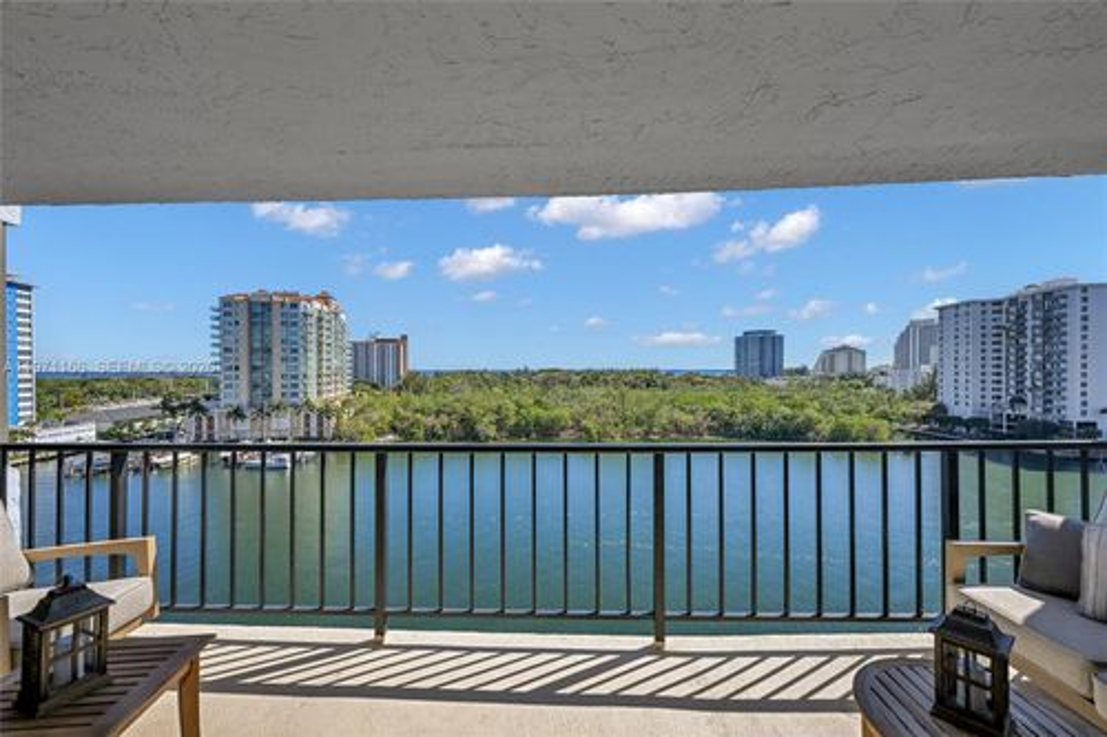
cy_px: 368
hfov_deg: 104.3
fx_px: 430
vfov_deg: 81.2
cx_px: 554
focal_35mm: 14
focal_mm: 14
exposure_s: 1/50
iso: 40
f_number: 8
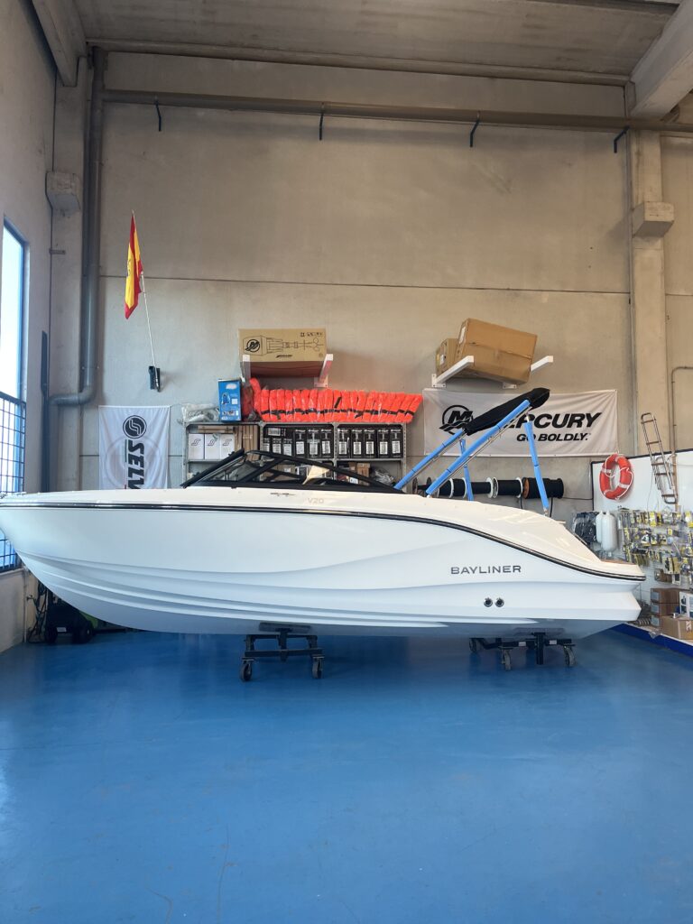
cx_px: 346
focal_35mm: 26
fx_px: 694
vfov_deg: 67.3
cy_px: 462
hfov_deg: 53.1
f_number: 1.6
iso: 100
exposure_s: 1/121
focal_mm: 5.1
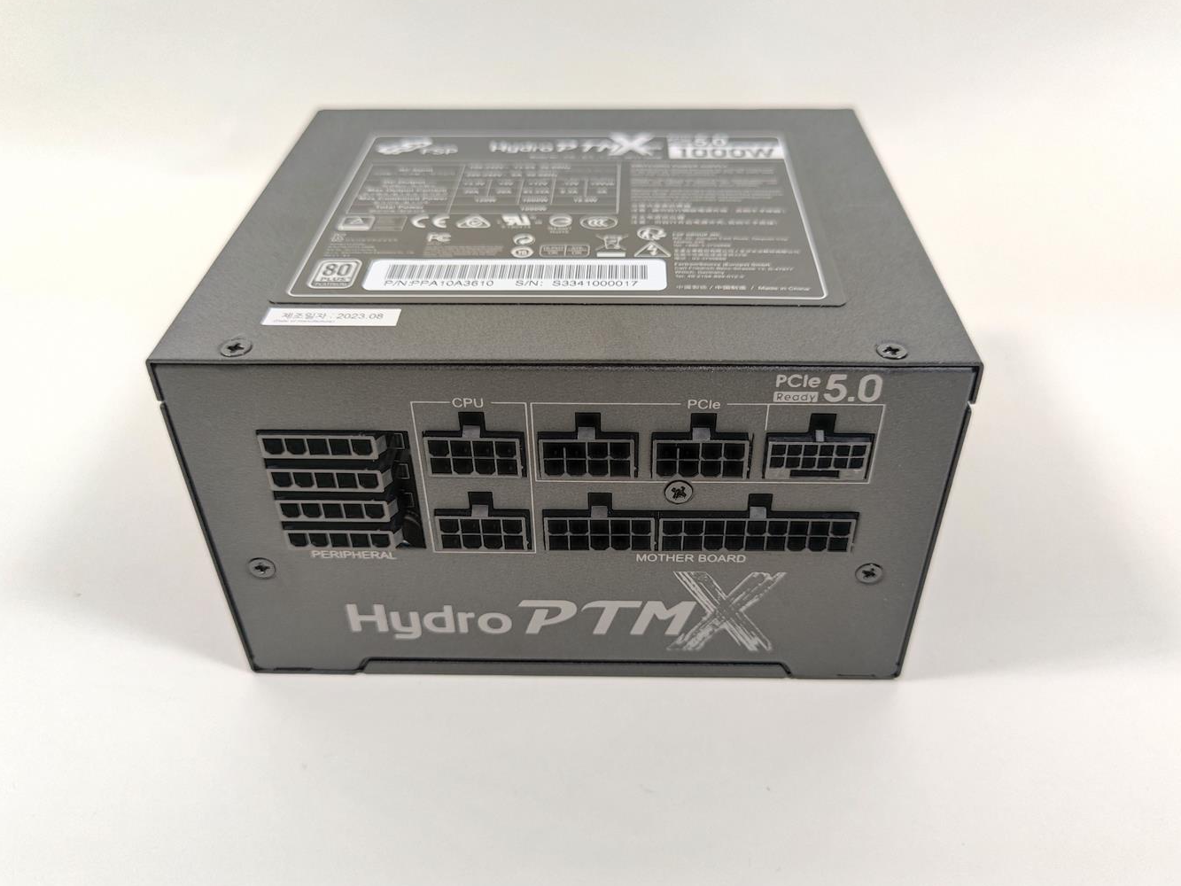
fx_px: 921
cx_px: 619
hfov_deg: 65.3
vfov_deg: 51.3
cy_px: 474
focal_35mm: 27
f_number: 1.85
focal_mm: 6.78
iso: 317
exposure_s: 1/33
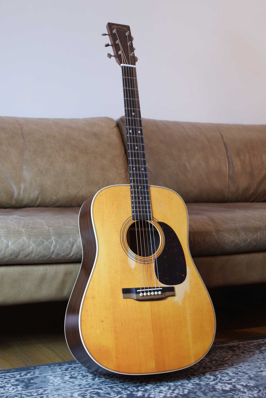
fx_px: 582
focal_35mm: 52
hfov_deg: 25.8
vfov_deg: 37.9
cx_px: 133
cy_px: 199
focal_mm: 35
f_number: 4.5
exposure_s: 1/5
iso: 100
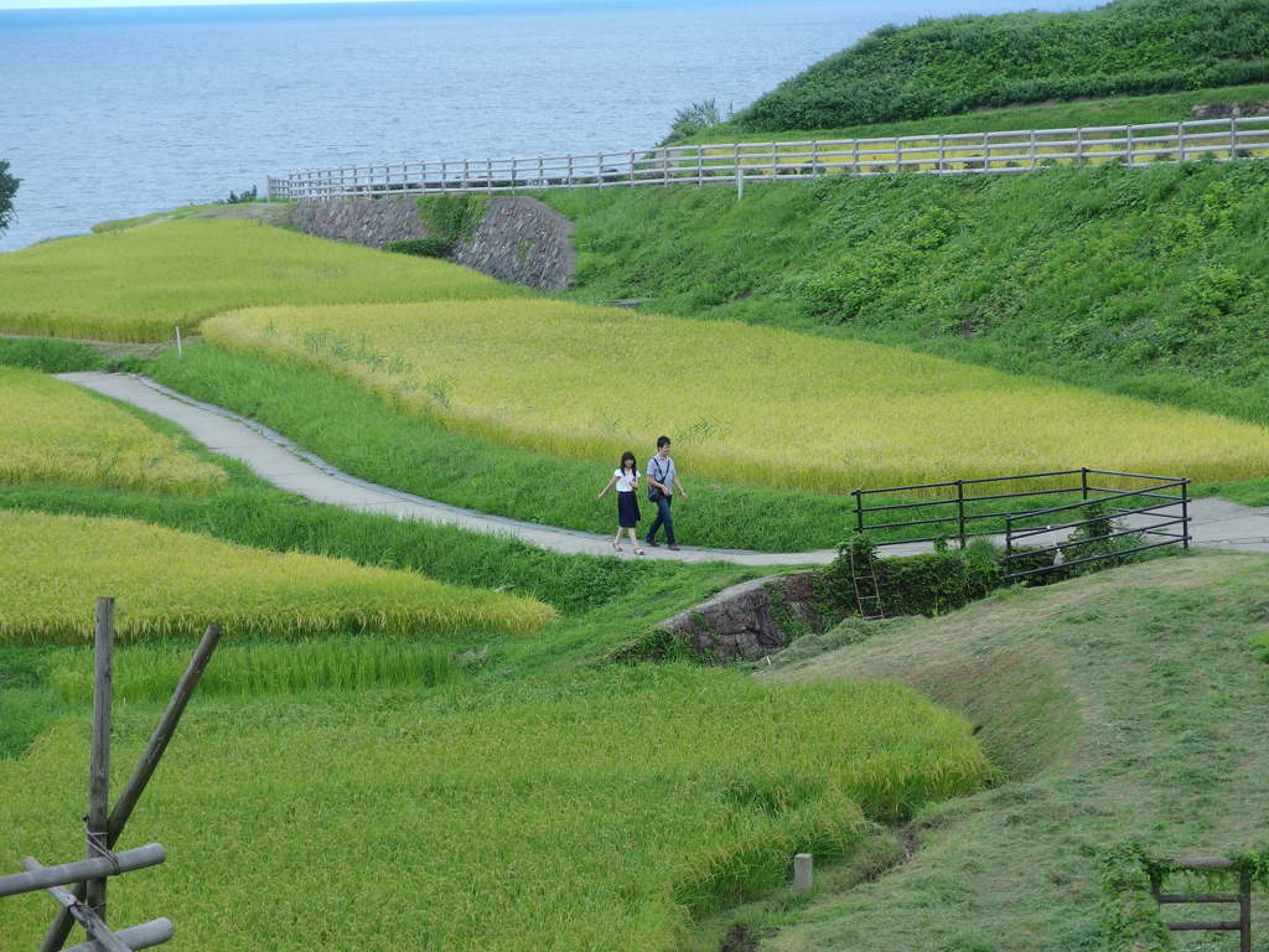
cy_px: 476
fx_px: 4106
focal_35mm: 112
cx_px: 634
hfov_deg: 17.6
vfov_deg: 13.2
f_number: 2.8
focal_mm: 24
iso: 100
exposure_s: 1/500
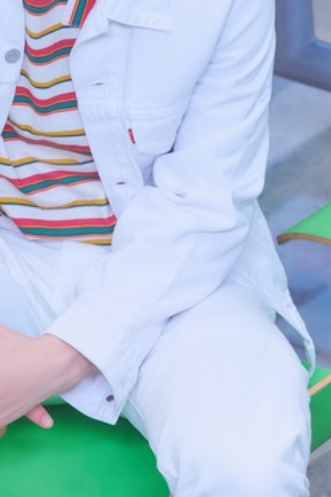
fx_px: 3668
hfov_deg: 5.2
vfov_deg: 7.7
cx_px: 17
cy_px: 158
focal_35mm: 266
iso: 800
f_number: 8
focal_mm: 120
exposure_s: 1/125
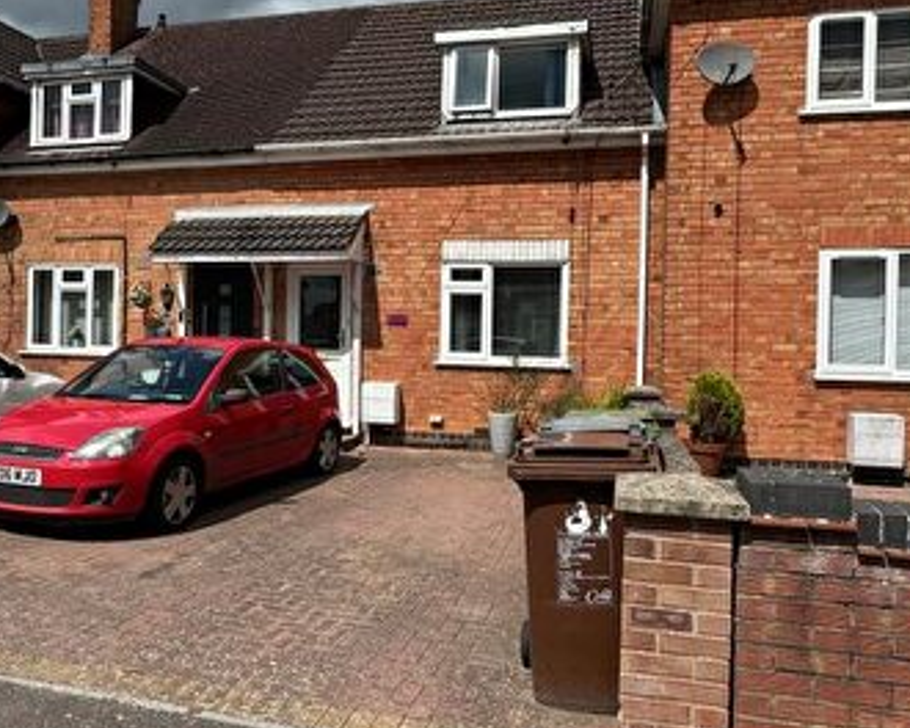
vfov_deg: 50.0
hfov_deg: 60.4
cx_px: 416
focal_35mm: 29
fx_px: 781
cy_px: 346
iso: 50
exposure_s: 1/2494
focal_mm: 2.22
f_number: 2.2
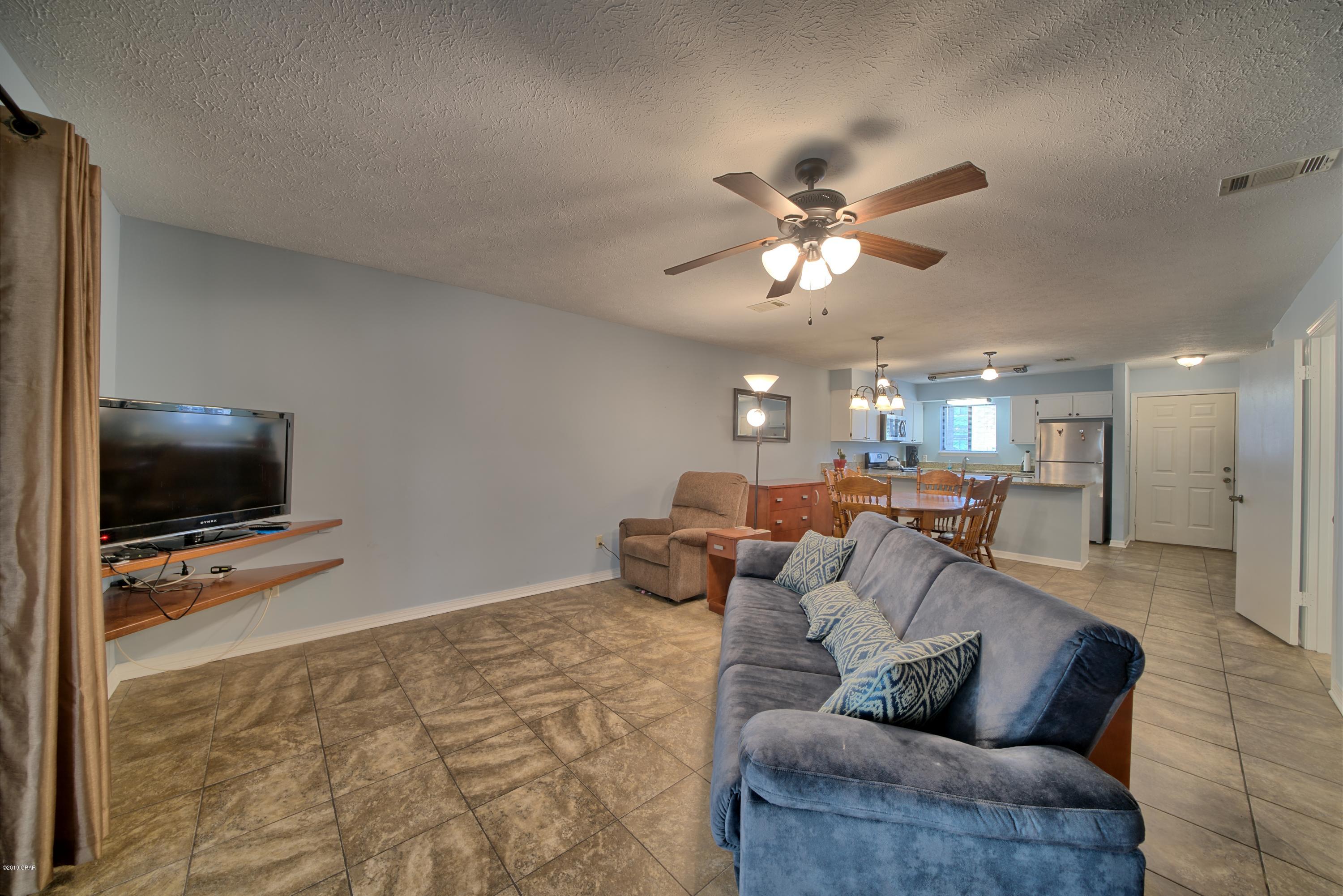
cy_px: 448
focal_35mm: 12
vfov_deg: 90.0
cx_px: 672
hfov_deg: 112.6
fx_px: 448
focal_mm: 12
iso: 200
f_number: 13
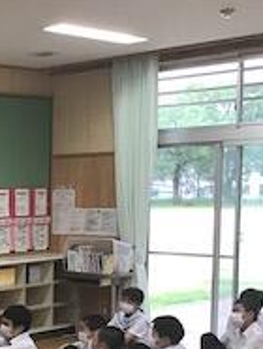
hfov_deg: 16.3
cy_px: 265
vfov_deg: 24.1
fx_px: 809
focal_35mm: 80
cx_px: -173
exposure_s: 1/30
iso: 32
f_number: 2.4
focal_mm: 3.3
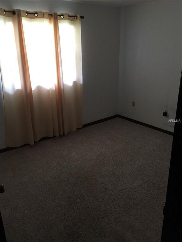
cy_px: 121
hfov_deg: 48.2
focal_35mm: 29
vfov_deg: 61.7
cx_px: 91
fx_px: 203
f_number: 2.2
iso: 125
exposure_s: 1/8
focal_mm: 4.15
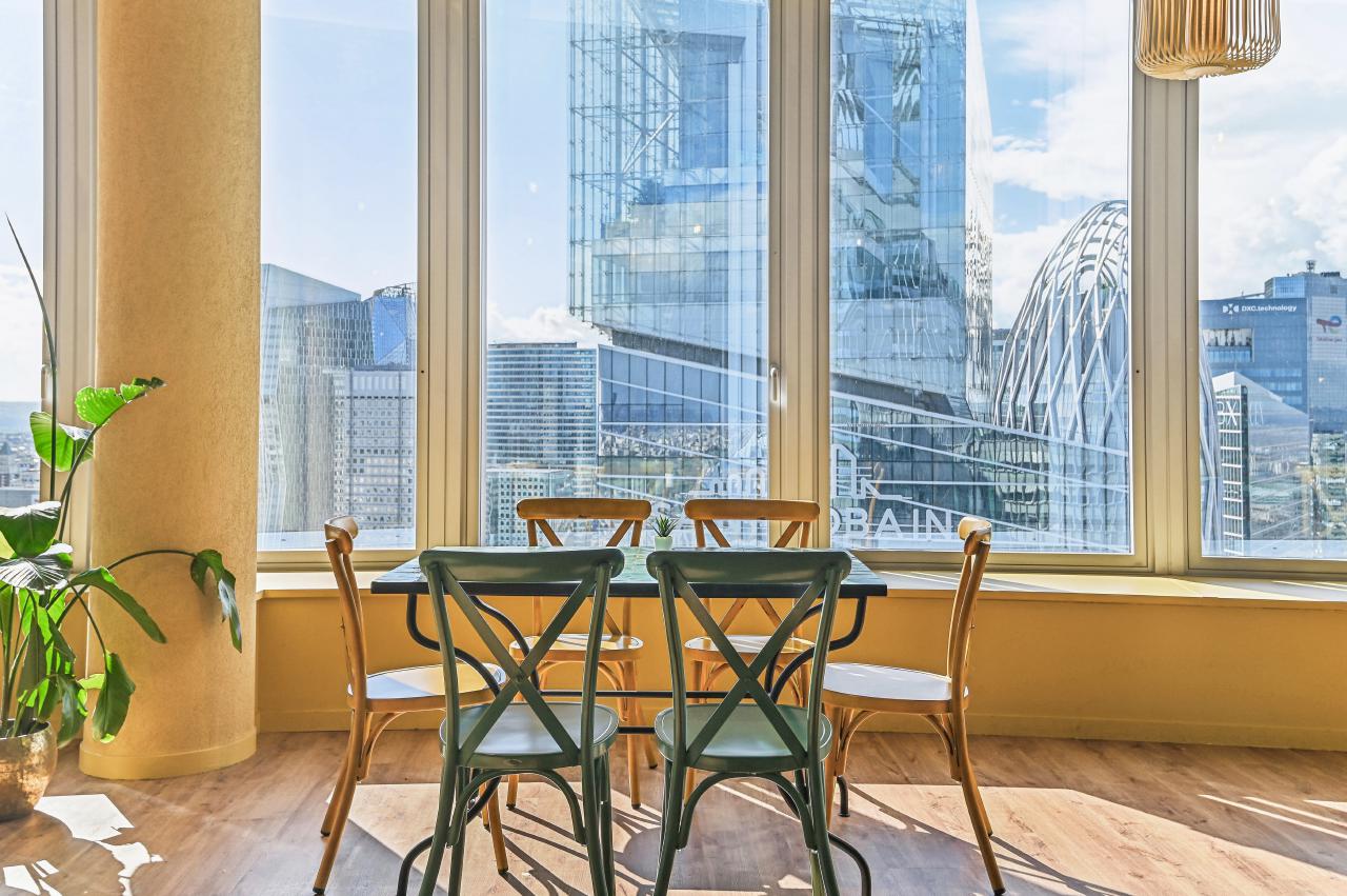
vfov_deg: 37.8
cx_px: 674
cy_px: 448
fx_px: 1308
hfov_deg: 54.5
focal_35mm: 35
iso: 200
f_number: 11
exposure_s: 1/60
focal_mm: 35
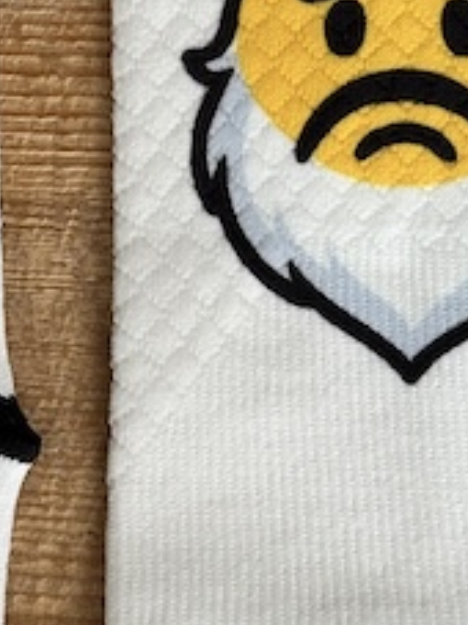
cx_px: 52
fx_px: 3049
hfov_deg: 8.7
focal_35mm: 169
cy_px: 55
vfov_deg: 11.6
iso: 64
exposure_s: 1/121
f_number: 1.78
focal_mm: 6.86
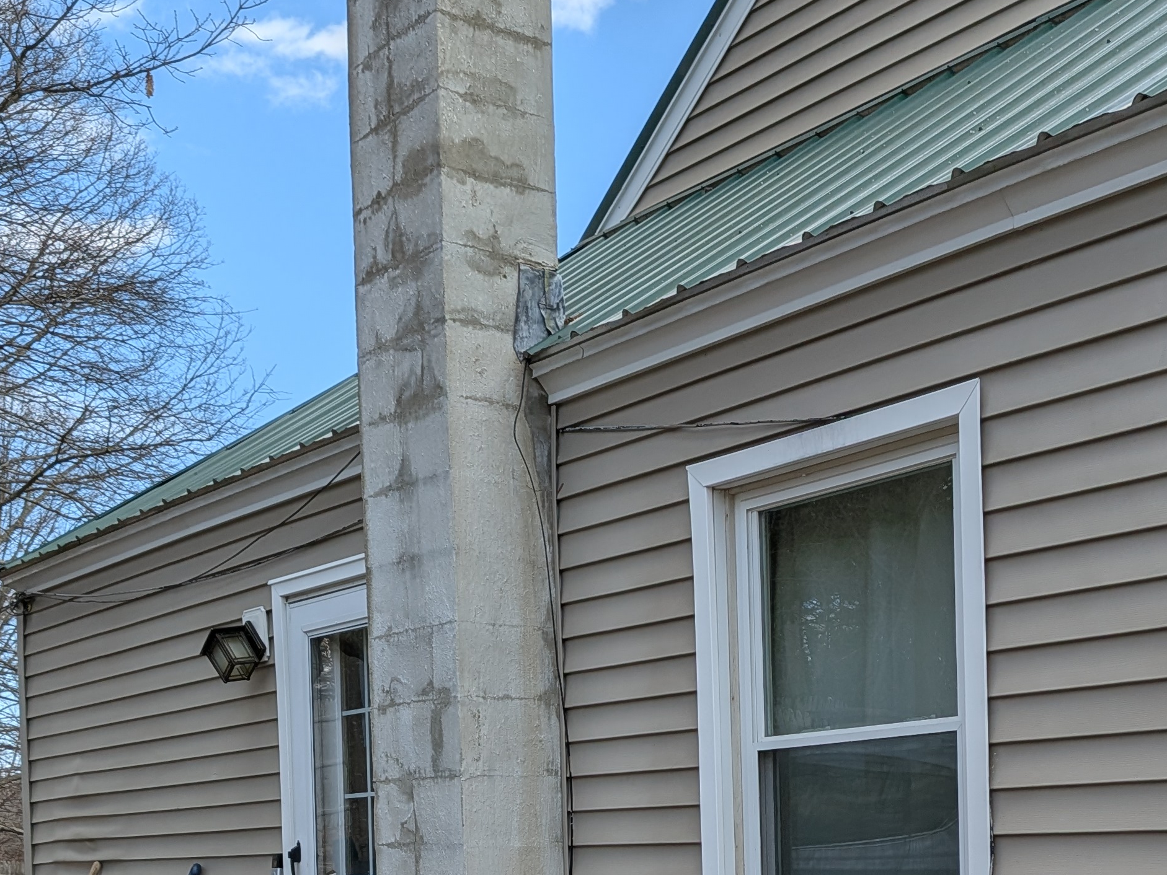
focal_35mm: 51
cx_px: 563
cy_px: 854
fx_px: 1720
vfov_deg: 27.1
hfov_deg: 37.5
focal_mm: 4.53
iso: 25
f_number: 1.7
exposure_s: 1/644
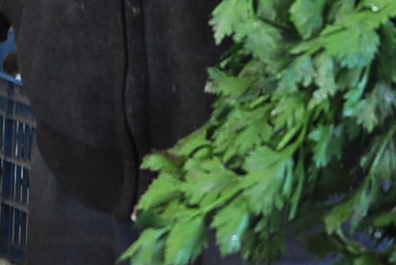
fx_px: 2130
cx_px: 238
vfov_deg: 6.7
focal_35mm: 194
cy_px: -360
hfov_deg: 10.6
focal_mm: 25
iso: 220
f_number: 4
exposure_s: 1/30
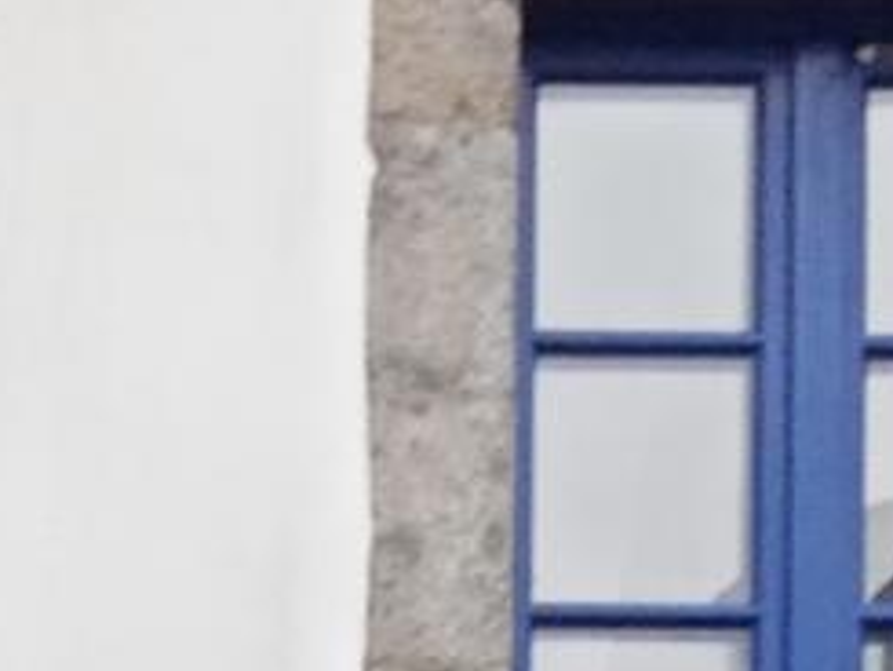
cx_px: -722
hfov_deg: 9.2
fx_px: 5265
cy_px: 2494
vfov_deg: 6.2
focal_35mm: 204
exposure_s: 1/50
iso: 113
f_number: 1.8
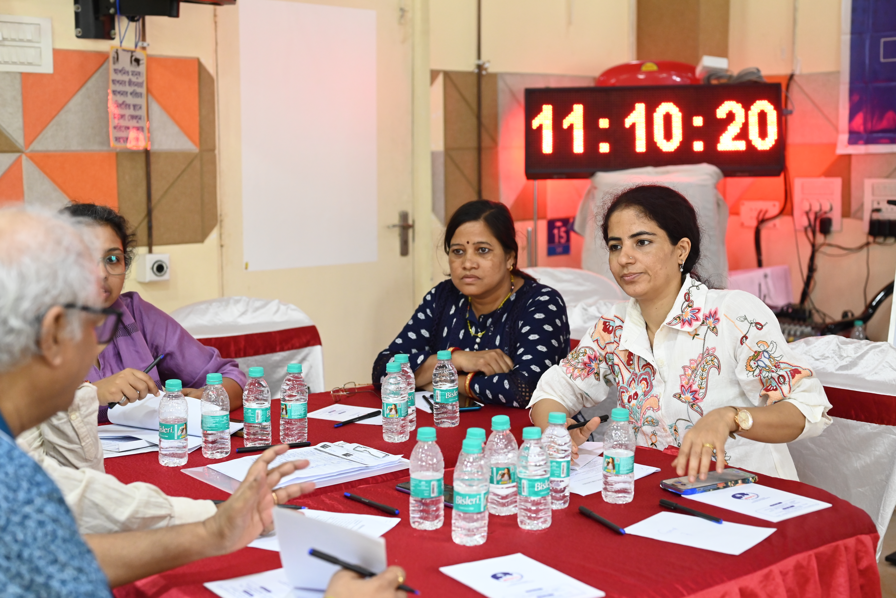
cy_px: 299
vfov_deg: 27.0
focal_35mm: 50
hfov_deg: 39.6
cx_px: 448
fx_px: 1245
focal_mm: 50
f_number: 3.5
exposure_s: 1/125
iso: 3200
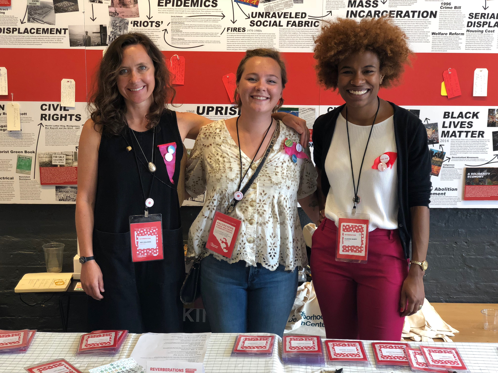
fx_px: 748
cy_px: 186
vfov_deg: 28.0
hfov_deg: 36.8
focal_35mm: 52
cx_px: 249
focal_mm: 6
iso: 100
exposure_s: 1/60
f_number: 2.4
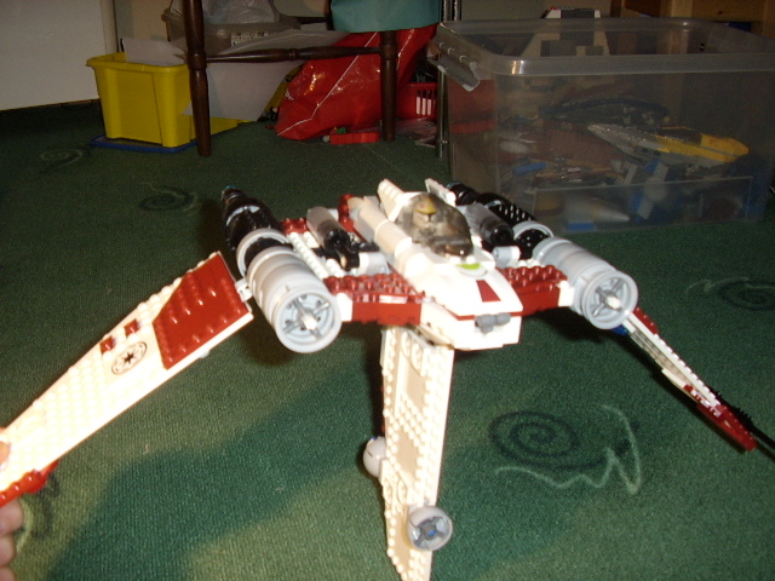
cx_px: 388
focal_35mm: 30
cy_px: 290
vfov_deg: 46.8
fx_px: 672
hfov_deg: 60.0
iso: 183
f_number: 2.9
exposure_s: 1/30
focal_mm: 5.8
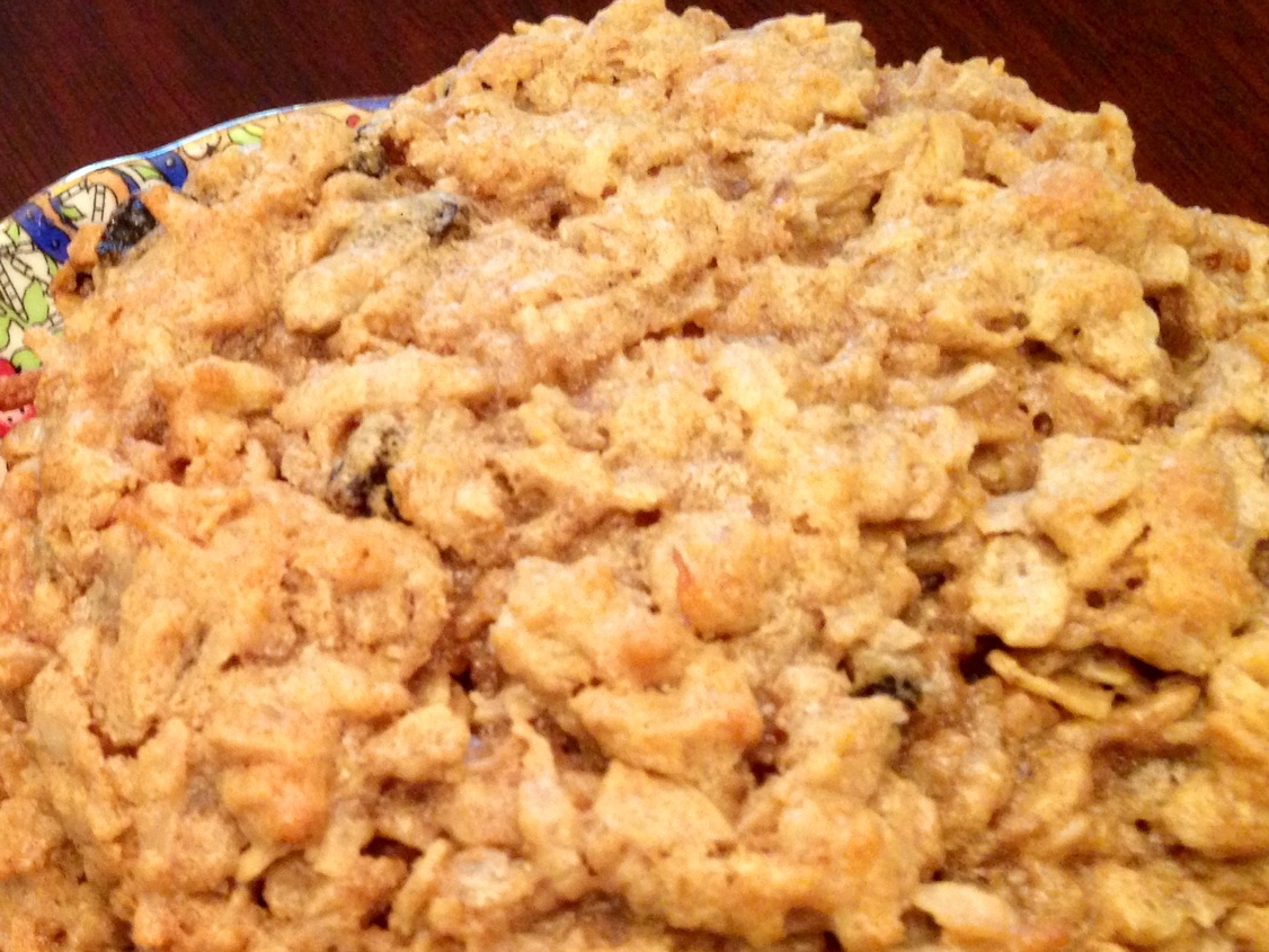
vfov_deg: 24.3
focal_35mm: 60
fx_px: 2200
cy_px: 652
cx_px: 167
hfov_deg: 30.9
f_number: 2.4
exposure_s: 1/20
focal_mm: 4.13
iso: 320
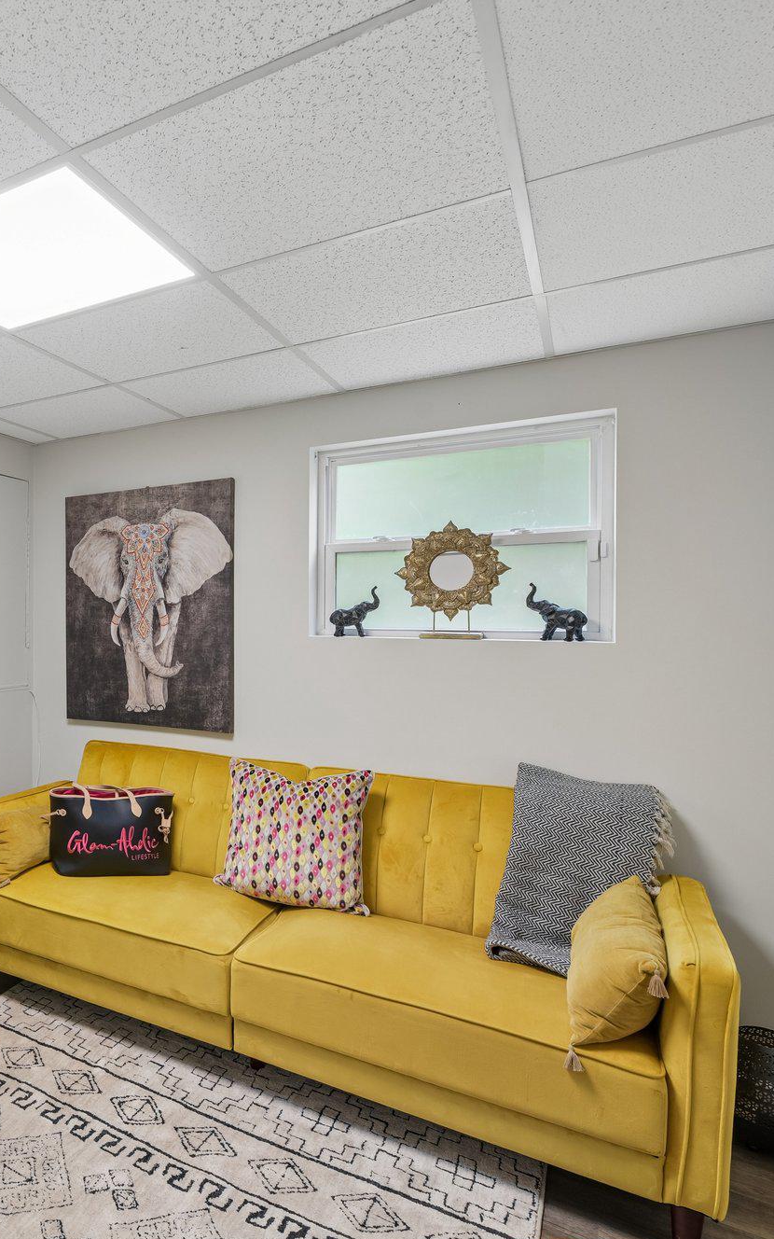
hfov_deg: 45.6
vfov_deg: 79.6
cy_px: 628
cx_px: -14
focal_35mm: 22
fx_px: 743
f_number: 8
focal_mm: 14
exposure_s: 1/15
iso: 400
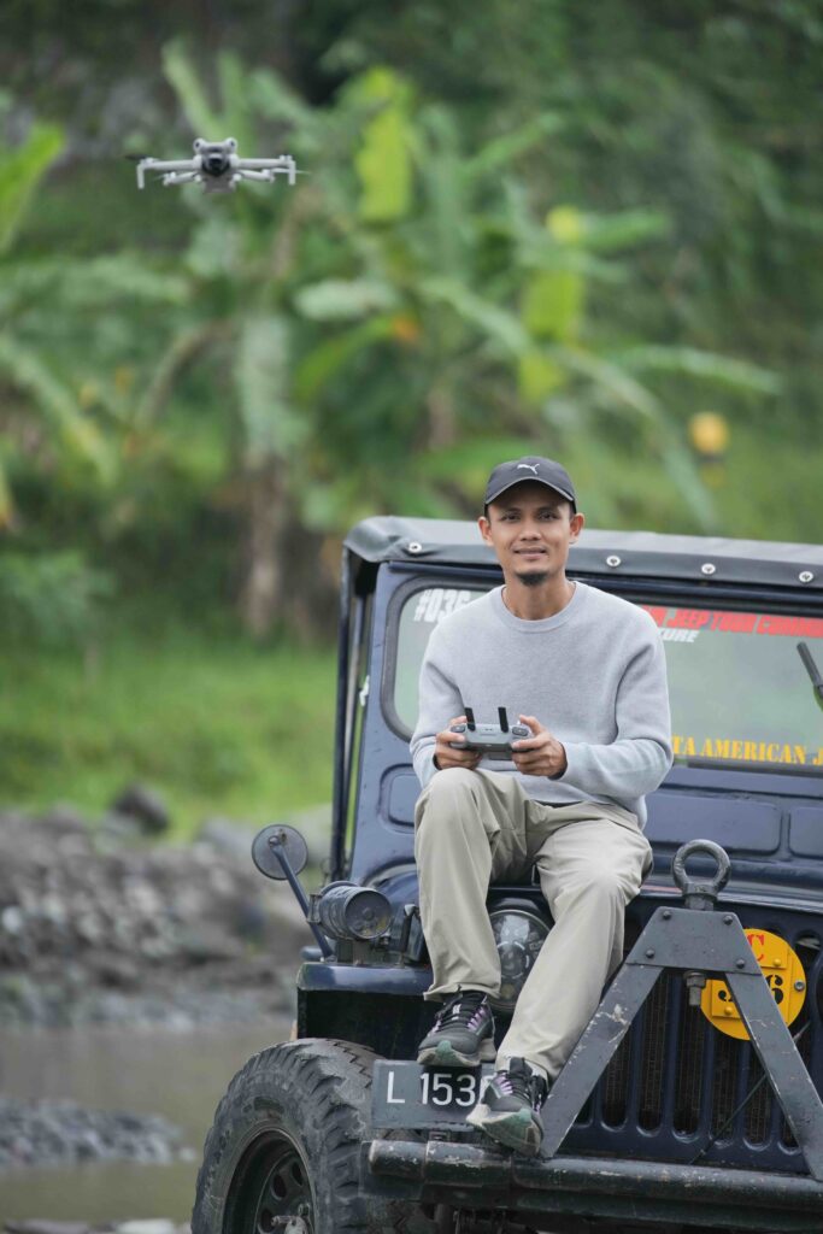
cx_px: 412
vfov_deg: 10.3
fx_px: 6855
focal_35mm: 200
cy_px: 617
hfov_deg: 6.9
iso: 1000
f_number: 2.8
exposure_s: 1/4000
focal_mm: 200
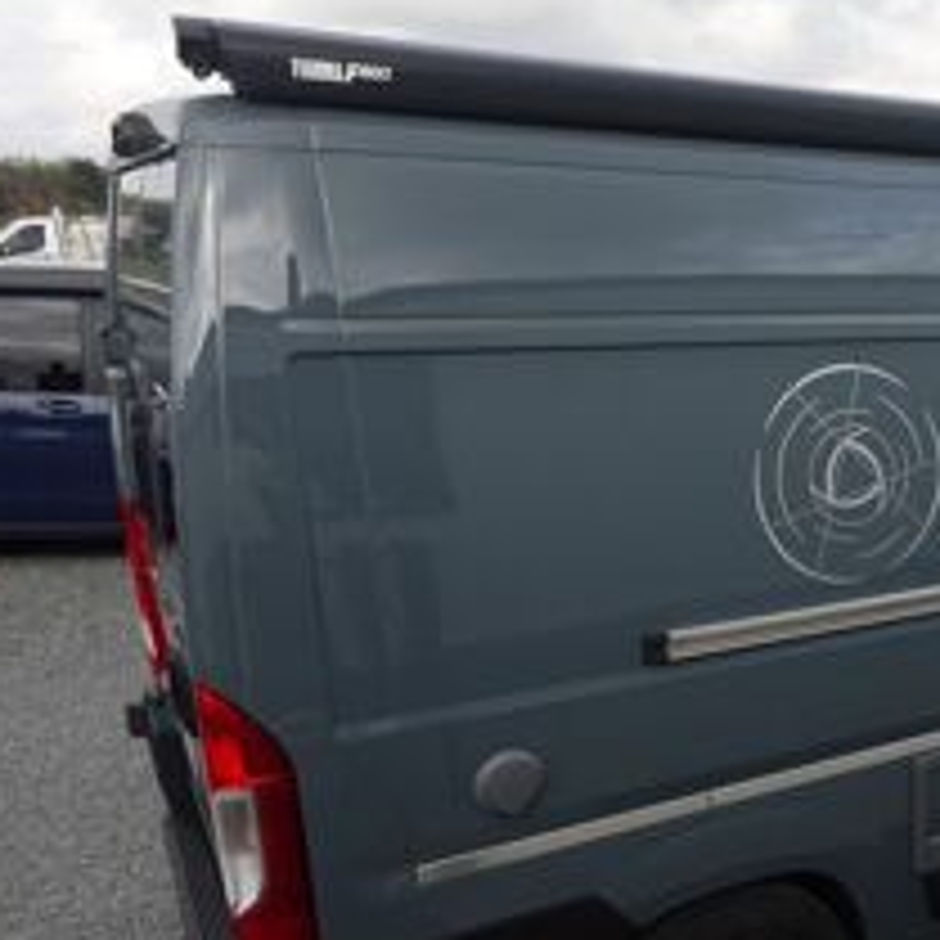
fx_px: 1198
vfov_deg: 42.5
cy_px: 594
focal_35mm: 39
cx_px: 980
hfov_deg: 37.4
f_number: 2
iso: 125
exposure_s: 1/2000
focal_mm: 7.6
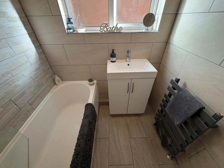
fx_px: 91
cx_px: 112
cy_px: 84
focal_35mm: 14
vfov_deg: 85.7
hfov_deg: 102.0
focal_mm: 2.22
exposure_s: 1/50
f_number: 2.2
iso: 200
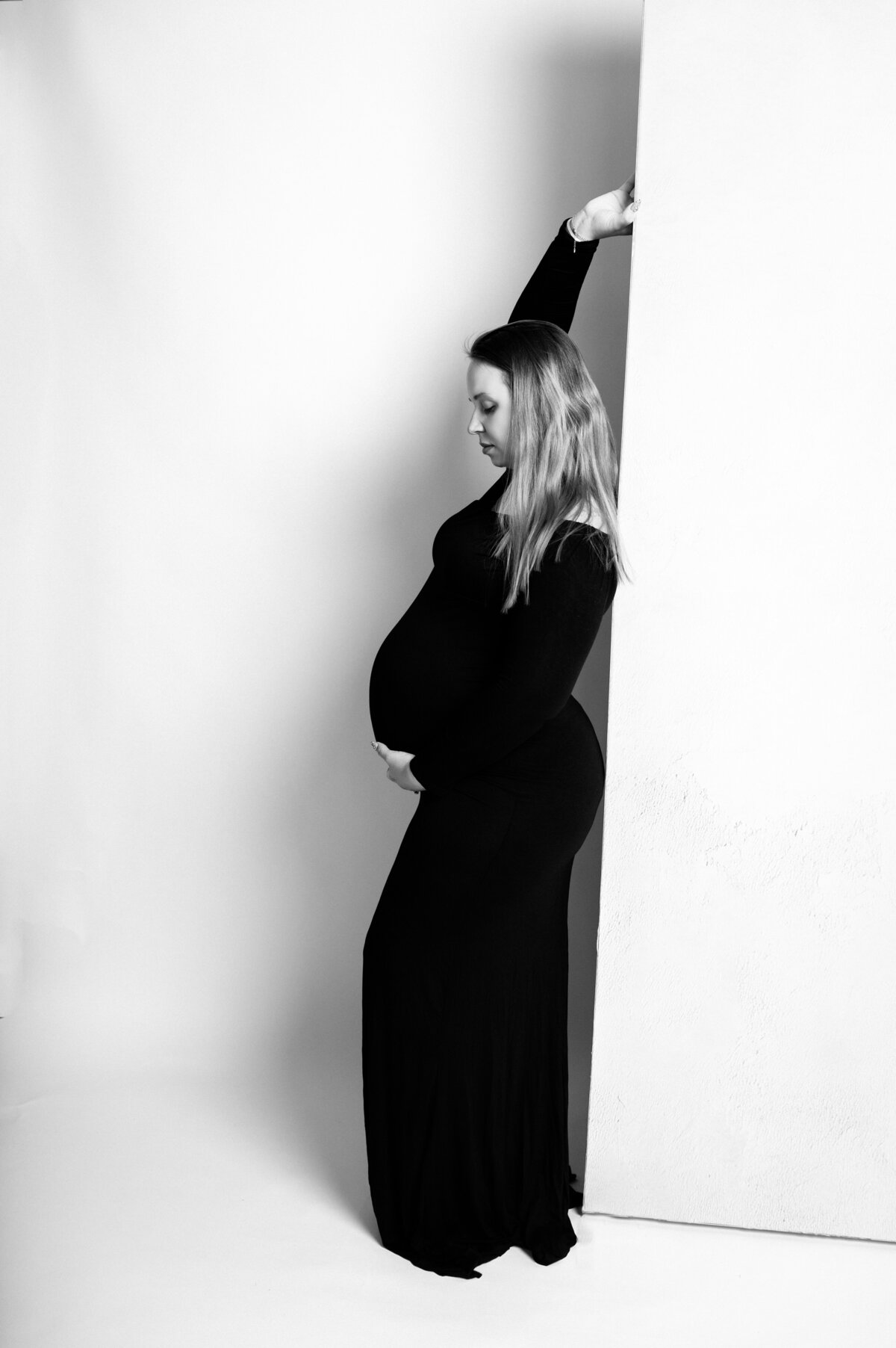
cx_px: 448
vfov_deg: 50.7
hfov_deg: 35.0
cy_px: 674
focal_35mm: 38
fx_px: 1421
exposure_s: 1/200
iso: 400
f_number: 5.6
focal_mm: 38
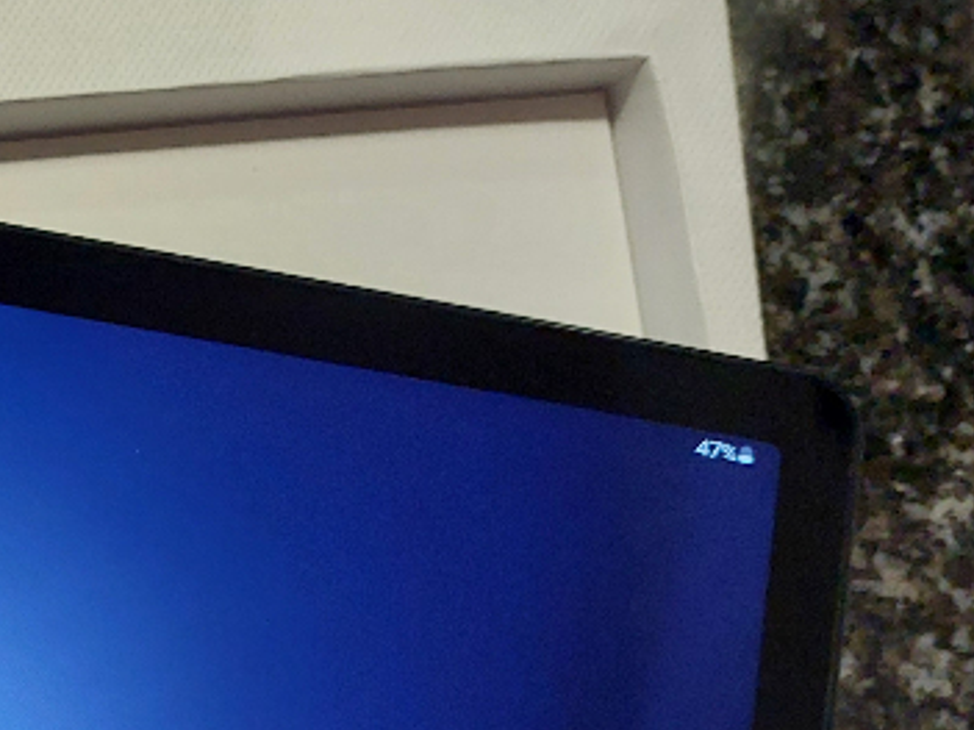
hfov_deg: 22.9
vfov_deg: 19.5
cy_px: 736
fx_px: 2053
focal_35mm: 73
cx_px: -380
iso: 200
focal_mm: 5.23
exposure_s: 1/50
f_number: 1.8
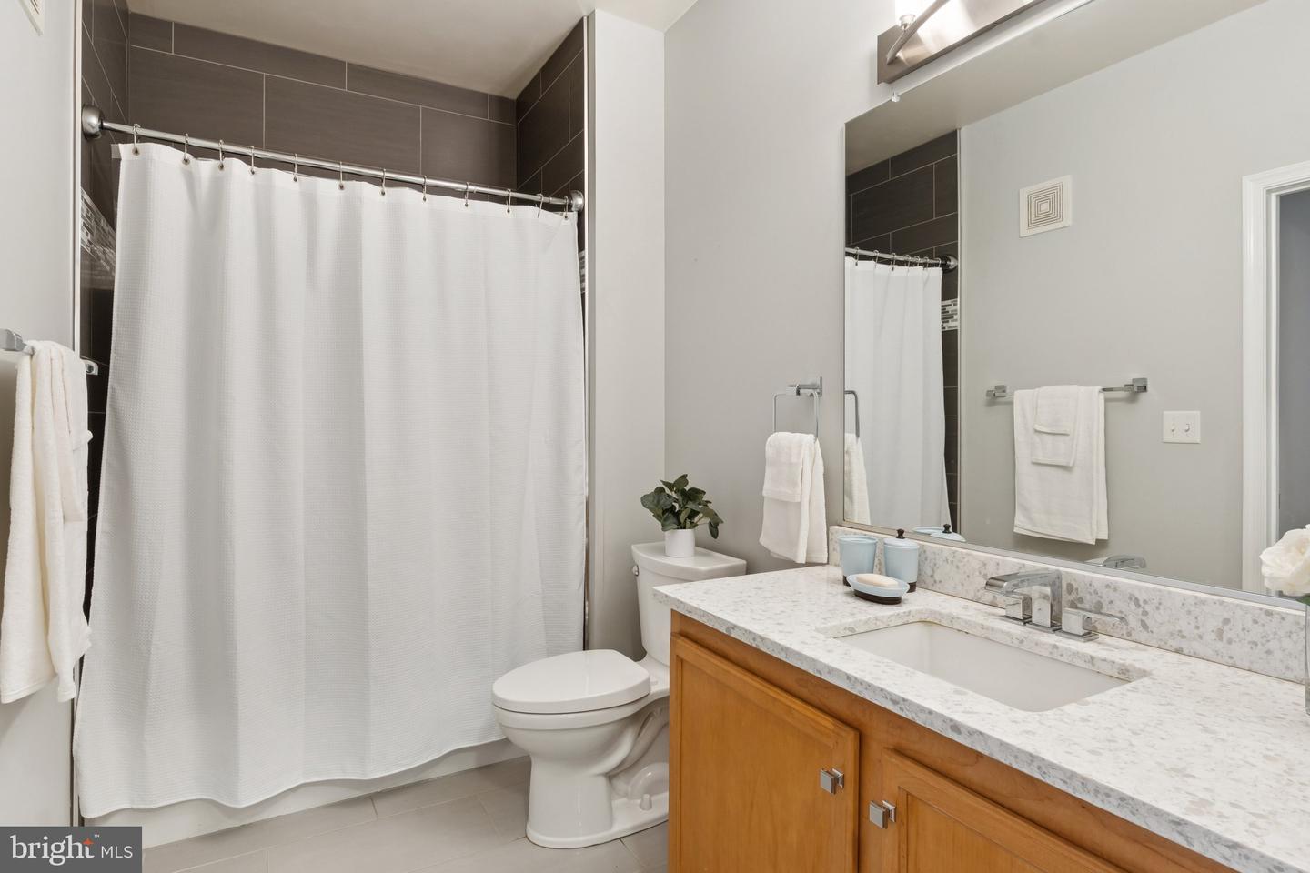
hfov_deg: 90.0
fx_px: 655
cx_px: 655
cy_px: 436
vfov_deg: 67.4
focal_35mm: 18
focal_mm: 12.3
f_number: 9
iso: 400
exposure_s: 1/3.33
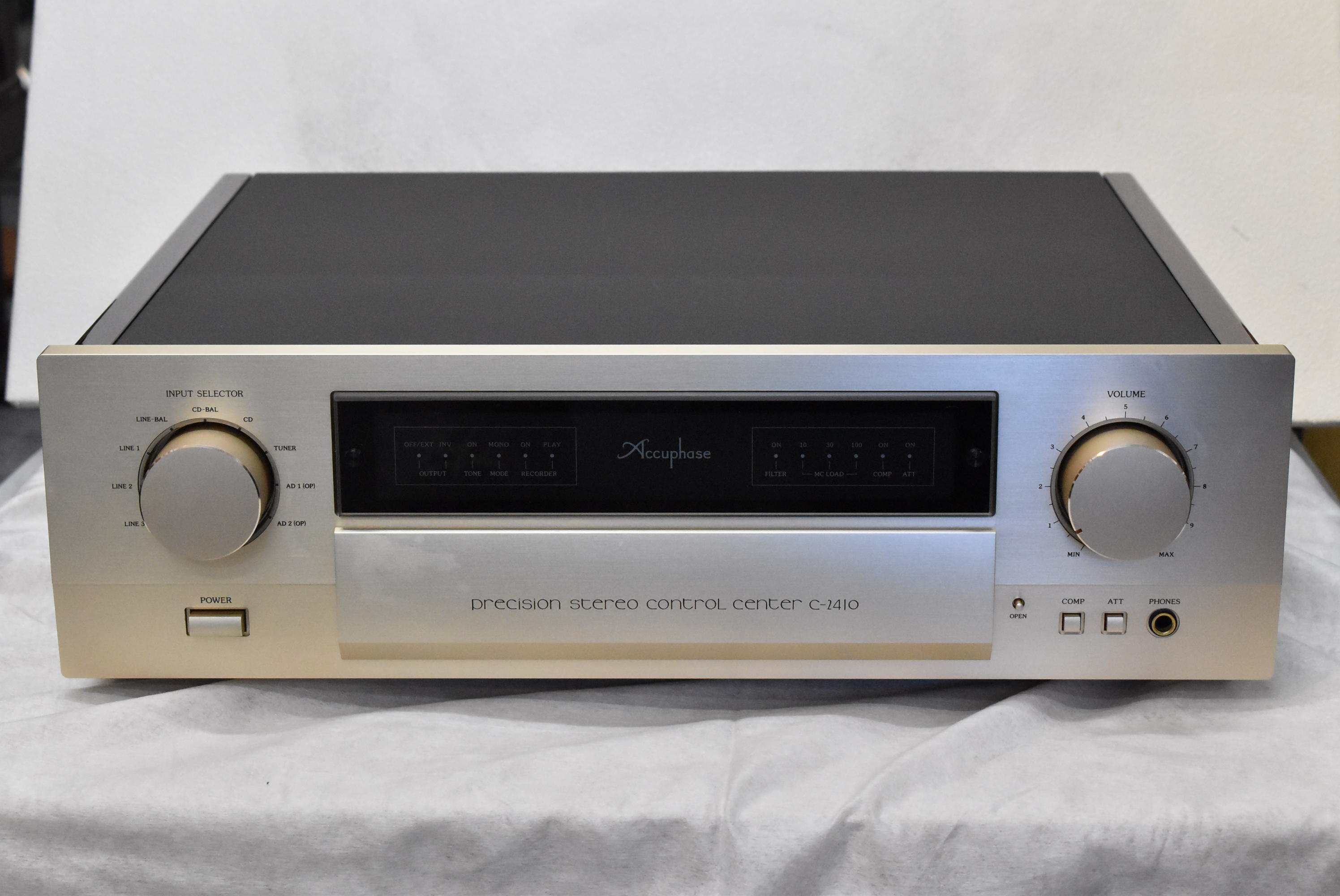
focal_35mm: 72
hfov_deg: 28.1
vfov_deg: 19.0
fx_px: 2682
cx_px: 670
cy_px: 448
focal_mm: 48
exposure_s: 1/320
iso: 6400
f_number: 9
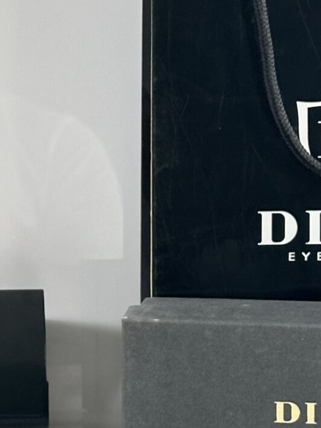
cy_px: 289
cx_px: -57
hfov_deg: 8.5
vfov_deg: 11.4
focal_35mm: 173
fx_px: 2138
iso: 80
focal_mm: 6.86
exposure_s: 1/97
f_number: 1.78
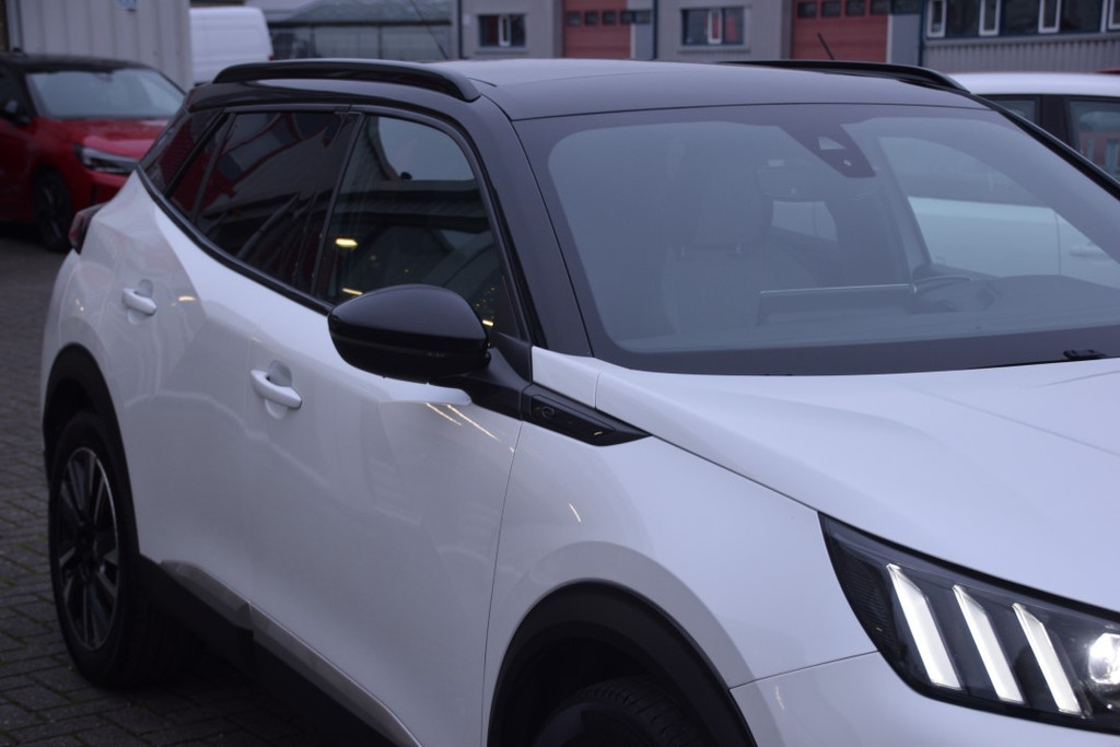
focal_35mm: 69
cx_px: 560
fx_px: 2147
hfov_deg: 29.2
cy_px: 374
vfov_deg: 19.7
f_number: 4.8
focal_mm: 46
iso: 400
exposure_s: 1/100
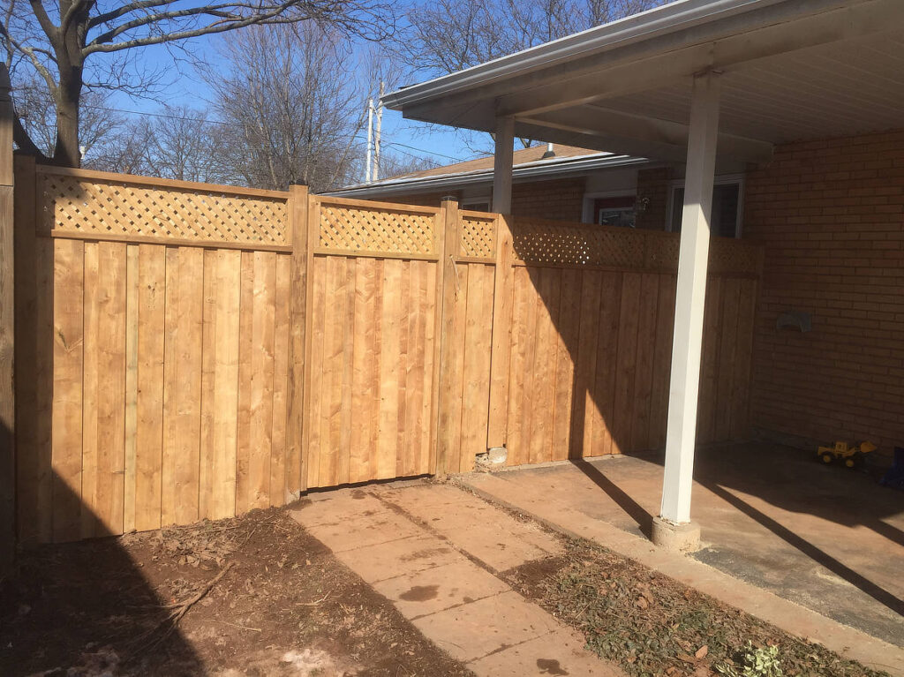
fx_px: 757
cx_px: 452
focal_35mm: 29
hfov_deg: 61.7
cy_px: 338
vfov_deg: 48.2
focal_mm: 4.15
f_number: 2.2
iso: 32
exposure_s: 1/2083
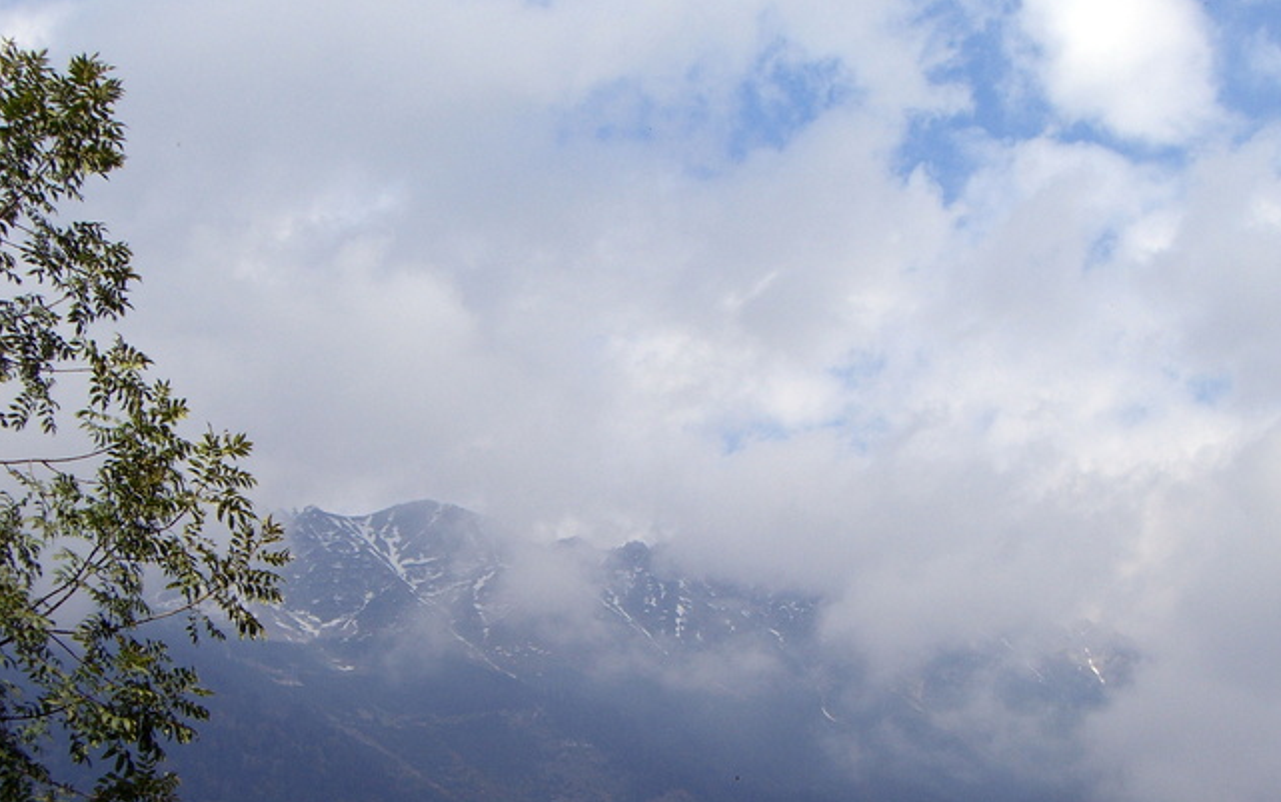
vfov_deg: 18.1
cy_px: 492
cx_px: 699
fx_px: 2514
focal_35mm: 72
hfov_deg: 28.6
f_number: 5.2
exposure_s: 1/500
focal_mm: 9
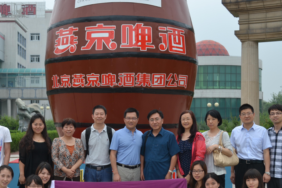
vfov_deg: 21.2
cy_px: 124
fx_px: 501
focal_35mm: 64
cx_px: 109
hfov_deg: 31.3
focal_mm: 30
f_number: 5.6
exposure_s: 1/125
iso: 100
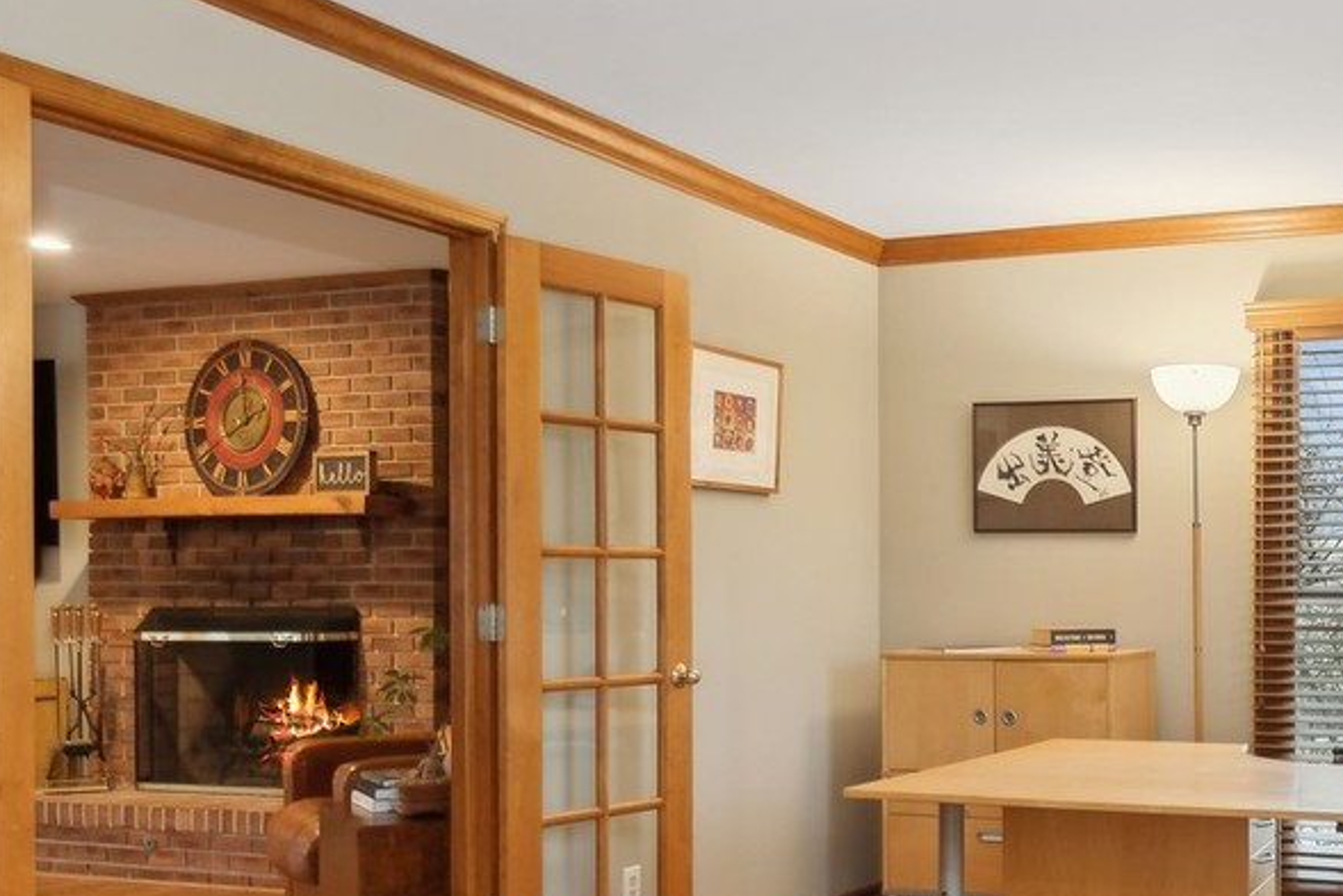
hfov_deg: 41.8
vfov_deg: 30.2
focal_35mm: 44
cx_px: 1143
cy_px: 629
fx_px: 1642
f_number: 8
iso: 200
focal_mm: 16
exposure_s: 1/25
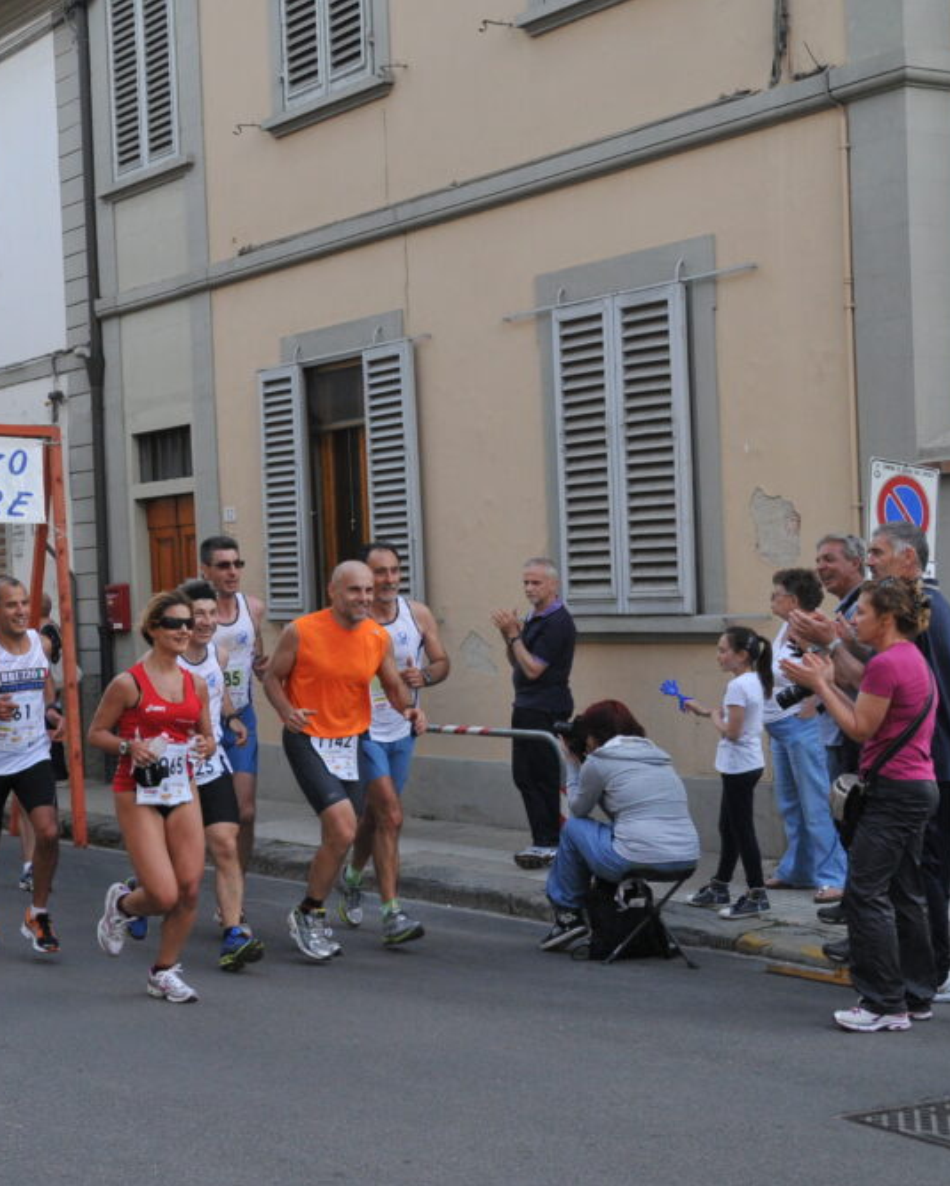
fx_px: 1967
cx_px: 289
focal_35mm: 56
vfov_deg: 33.6
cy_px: 588
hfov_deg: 26.9
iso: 640
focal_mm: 26
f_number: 5.6
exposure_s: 1/500
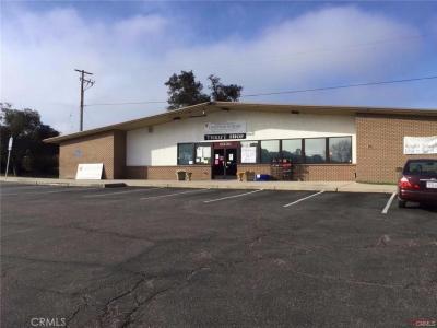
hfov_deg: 58.4
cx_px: 218
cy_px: 164
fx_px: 391
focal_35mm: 31
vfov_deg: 45.4
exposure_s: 1/1235
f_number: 2.4
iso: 25
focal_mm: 3.3
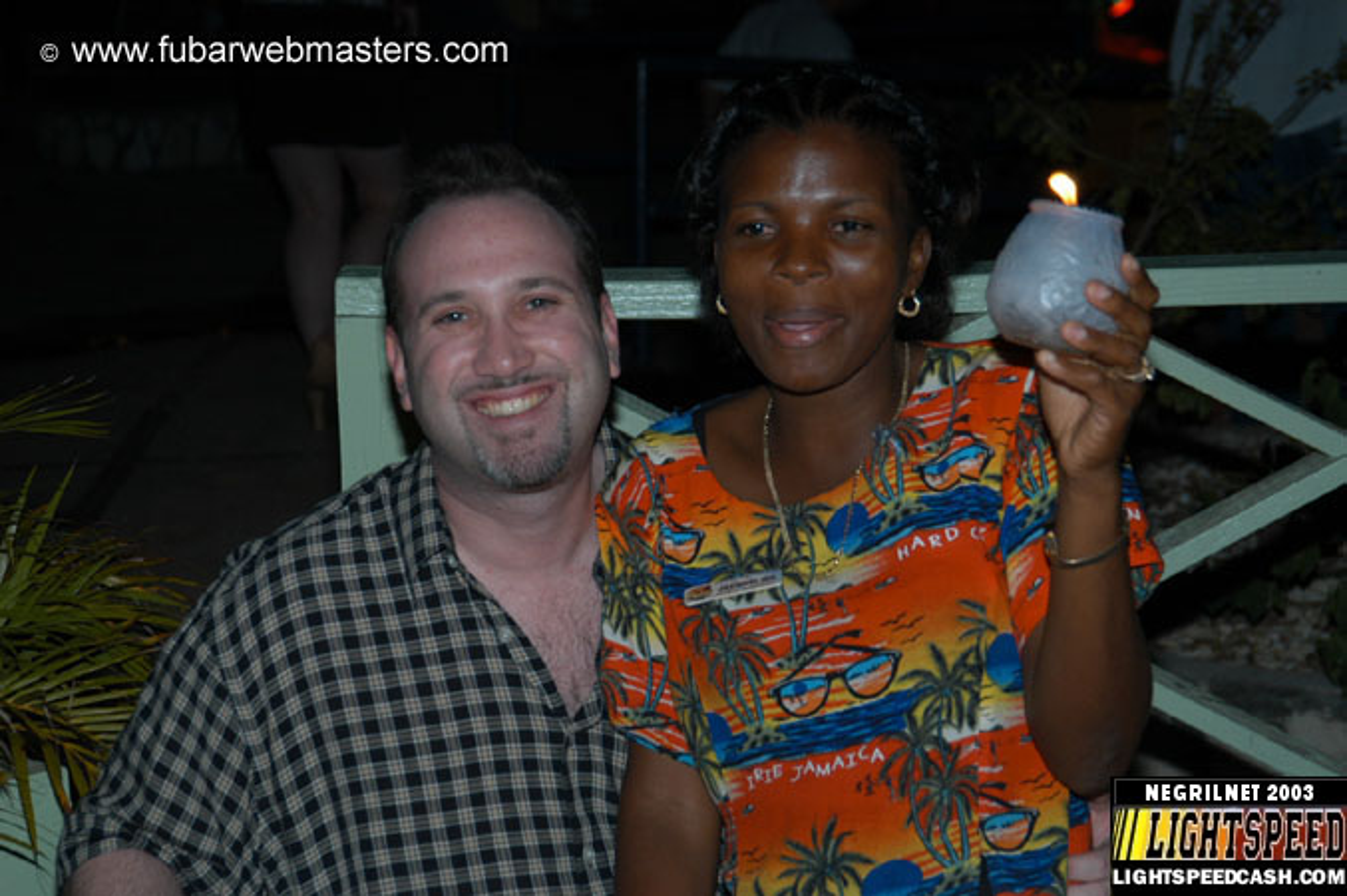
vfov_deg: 14.7
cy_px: 448
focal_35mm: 93
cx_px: 674
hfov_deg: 21.9
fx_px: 3476
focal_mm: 62
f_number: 5
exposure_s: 1/60
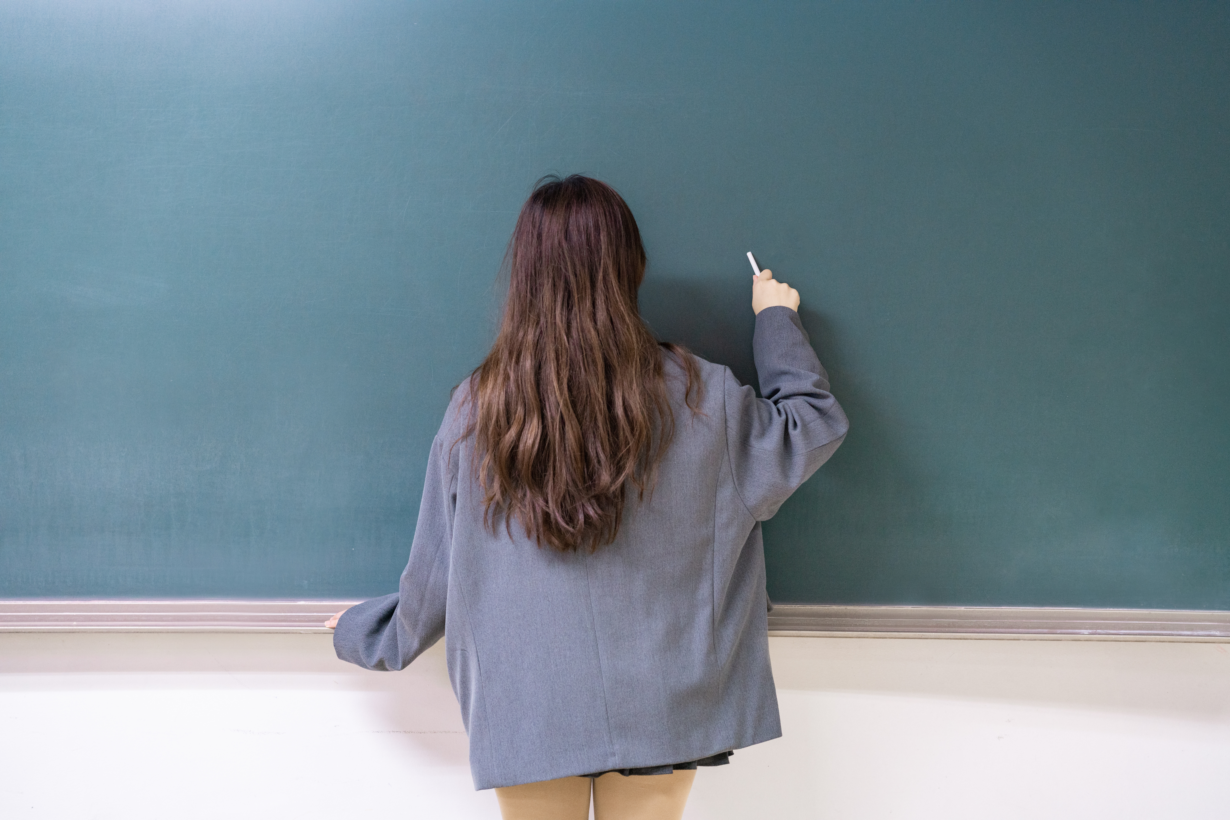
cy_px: 410
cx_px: 615
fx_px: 2904
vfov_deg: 16.1
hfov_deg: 23.9
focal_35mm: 85
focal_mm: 85
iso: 1600
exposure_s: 1/160
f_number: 2.5
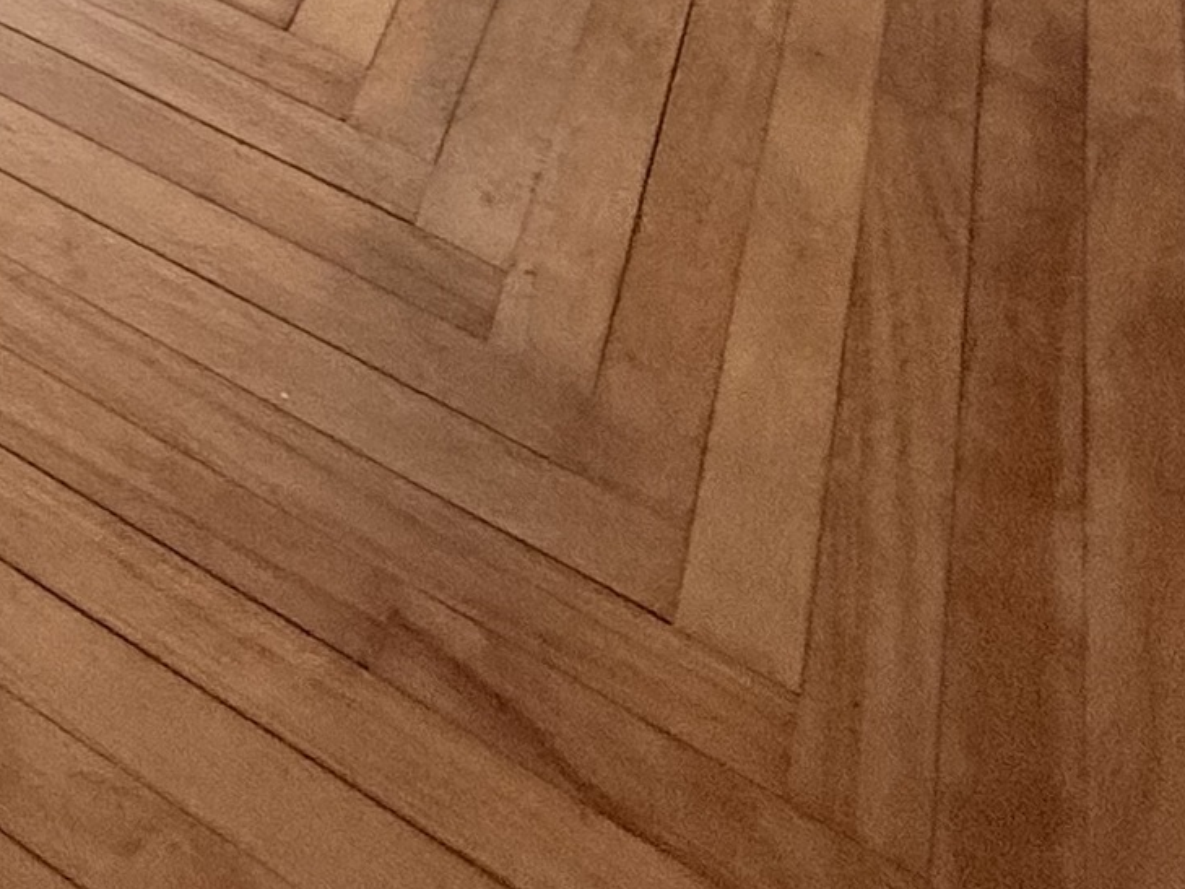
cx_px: -393
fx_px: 2020
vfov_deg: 16.9
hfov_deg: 27.0
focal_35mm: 59
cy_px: -977
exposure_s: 1/120
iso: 320
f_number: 2.2
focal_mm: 2.22
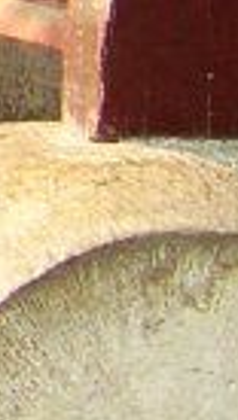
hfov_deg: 4.0
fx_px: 3063
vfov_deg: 7.4
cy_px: -542
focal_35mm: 274
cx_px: -860
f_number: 2.9
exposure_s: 1/58.3
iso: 50
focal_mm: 5.7
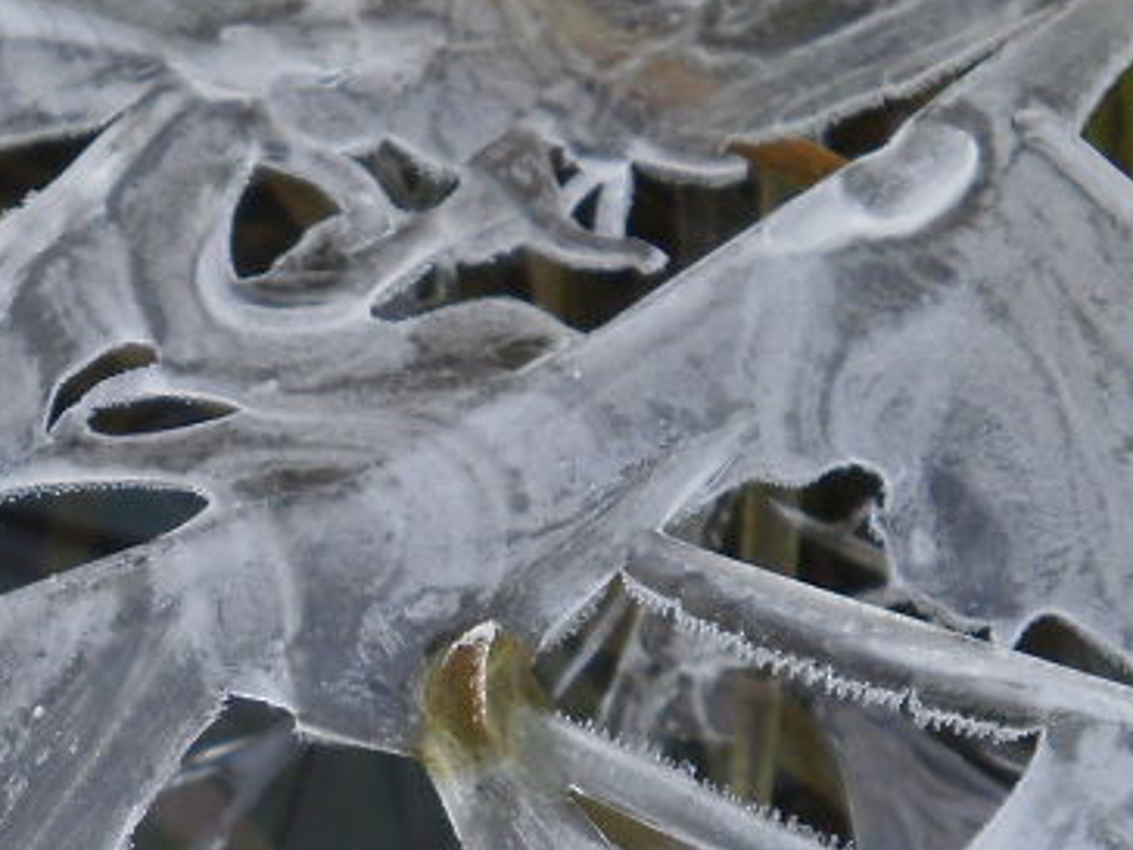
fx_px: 2455
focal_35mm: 75
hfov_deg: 25.0
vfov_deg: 19.1
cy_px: 838
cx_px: 62
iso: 100
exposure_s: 1/125
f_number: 2.9
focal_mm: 5.45
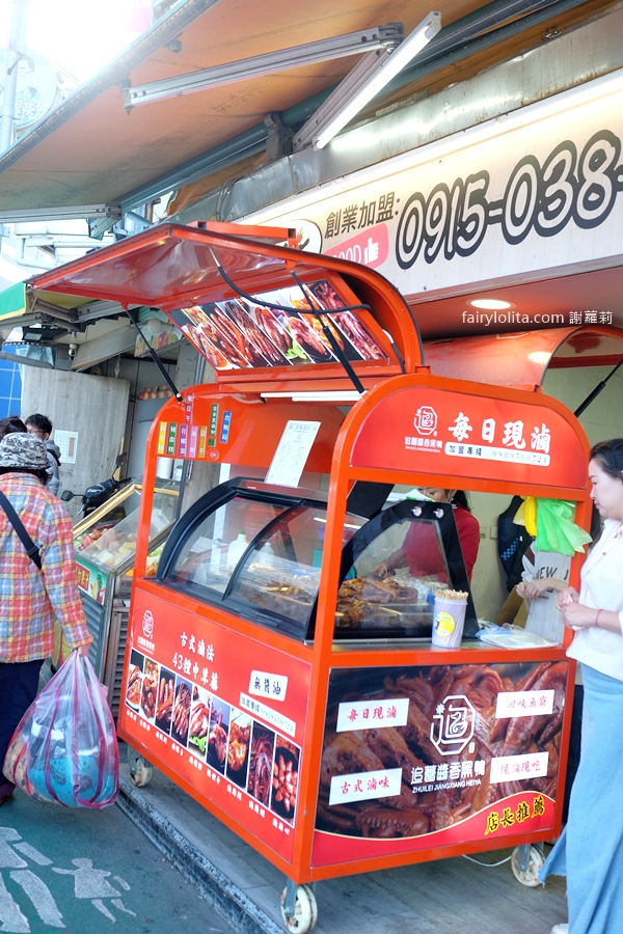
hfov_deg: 37.9
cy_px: 467
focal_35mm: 35
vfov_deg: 54.4
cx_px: 312
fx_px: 908
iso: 800
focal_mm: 23
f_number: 2.8
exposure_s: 1/350
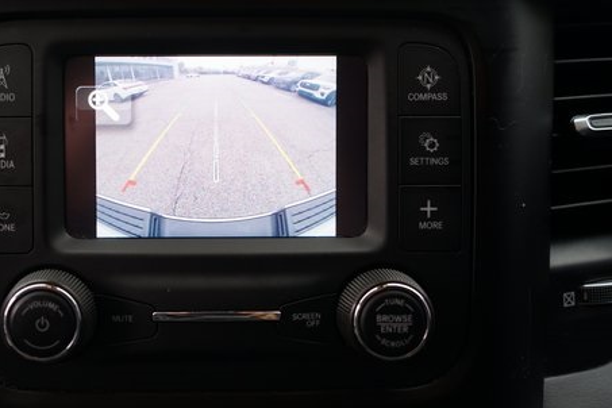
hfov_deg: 40.7
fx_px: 816
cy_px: 202
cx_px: 212
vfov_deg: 28.1
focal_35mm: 48
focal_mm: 34
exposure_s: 1/60
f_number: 4
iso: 500
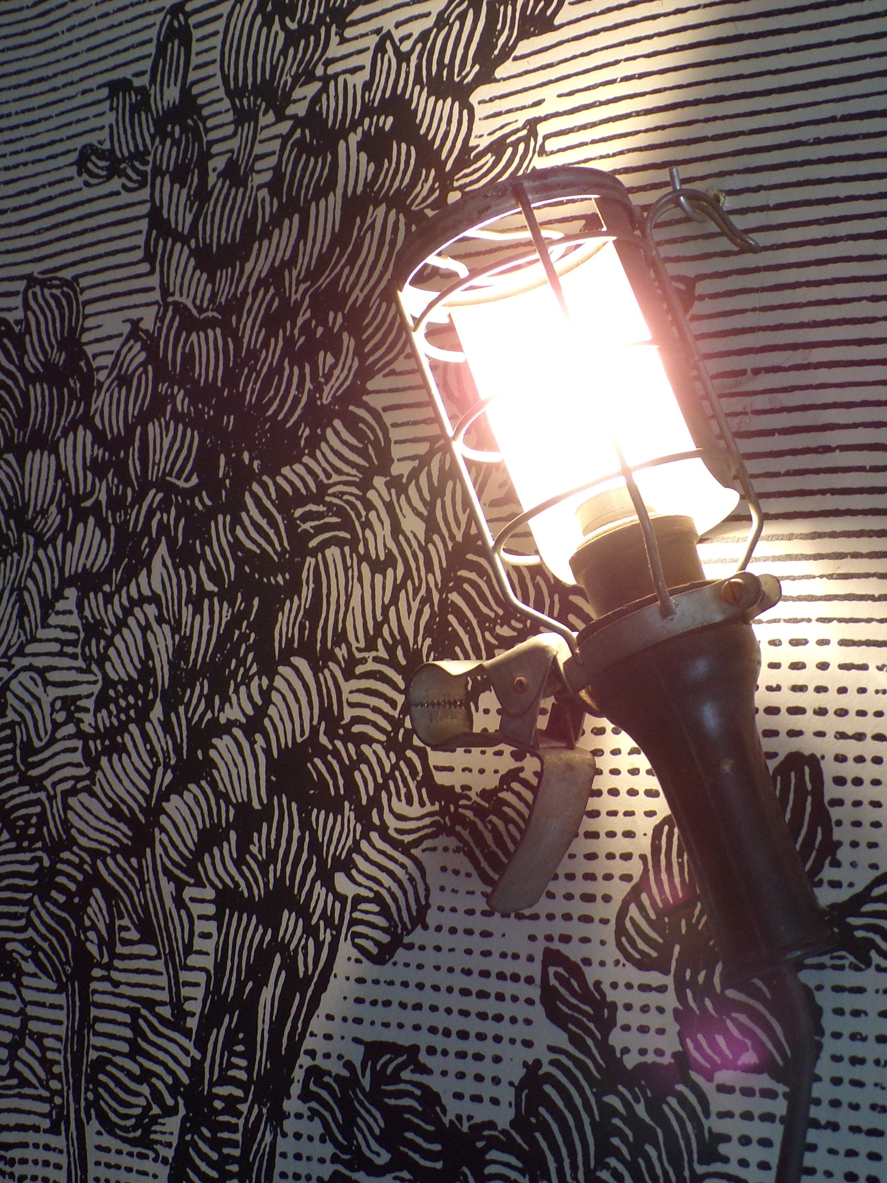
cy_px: 603
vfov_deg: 37.5
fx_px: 1743
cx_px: 640
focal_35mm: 51
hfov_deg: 28.2
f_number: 3.3
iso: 174
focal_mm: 6.6
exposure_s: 1/34
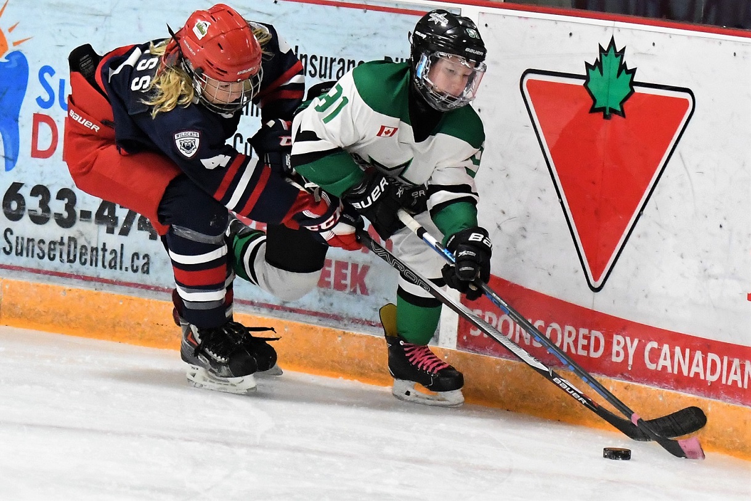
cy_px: 250
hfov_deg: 18.2
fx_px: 2346
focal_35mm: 112
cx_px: 376
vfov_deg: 12.2
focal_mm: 75
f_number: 2.8
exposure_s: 1/1000
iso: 5600
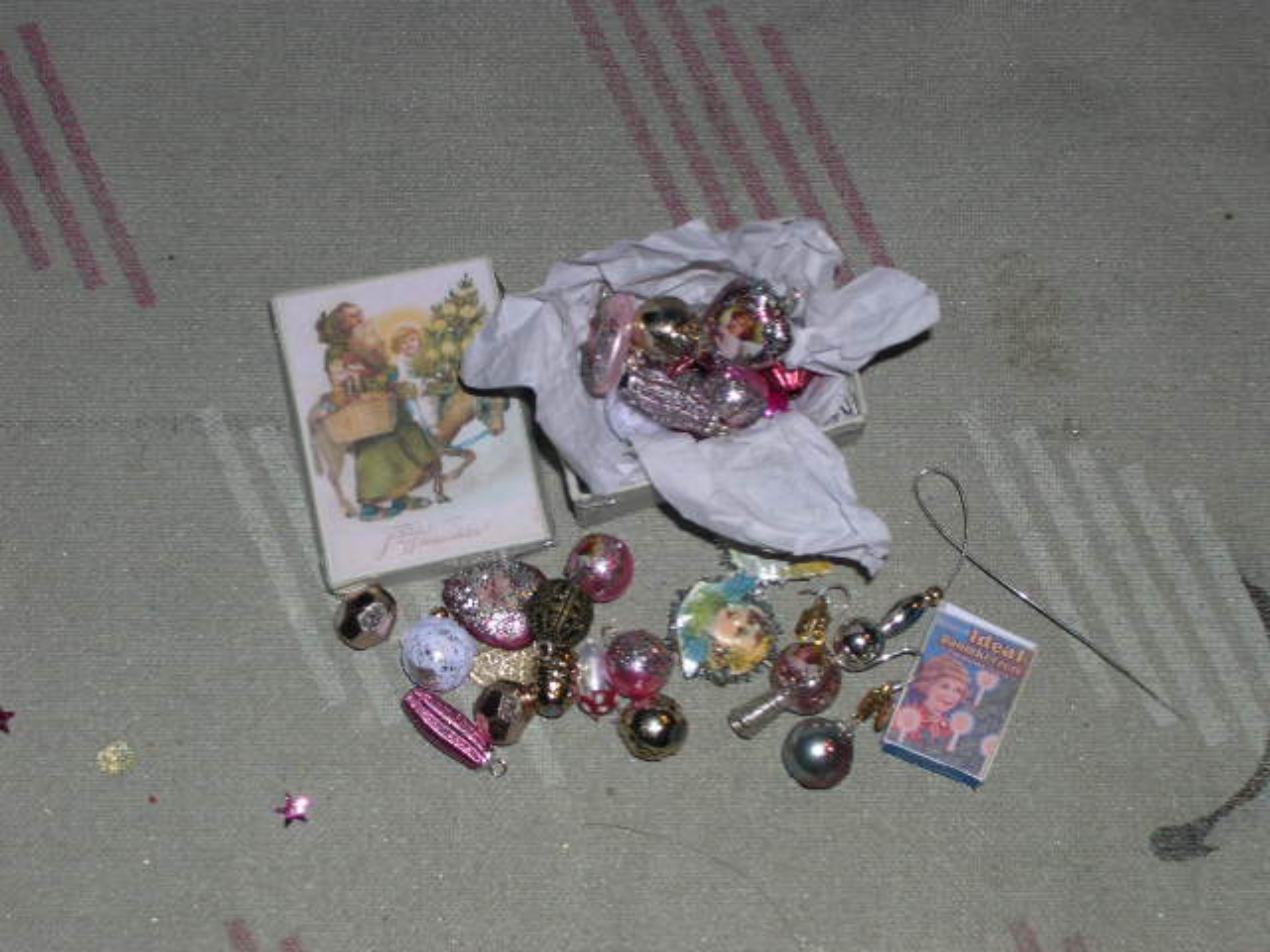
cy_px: 476
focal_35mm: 92
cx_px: 635
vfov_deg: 16.1
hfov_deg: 21.3
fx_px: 3375
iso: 100
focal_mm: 20.5
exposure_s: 1/60
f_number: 12.4
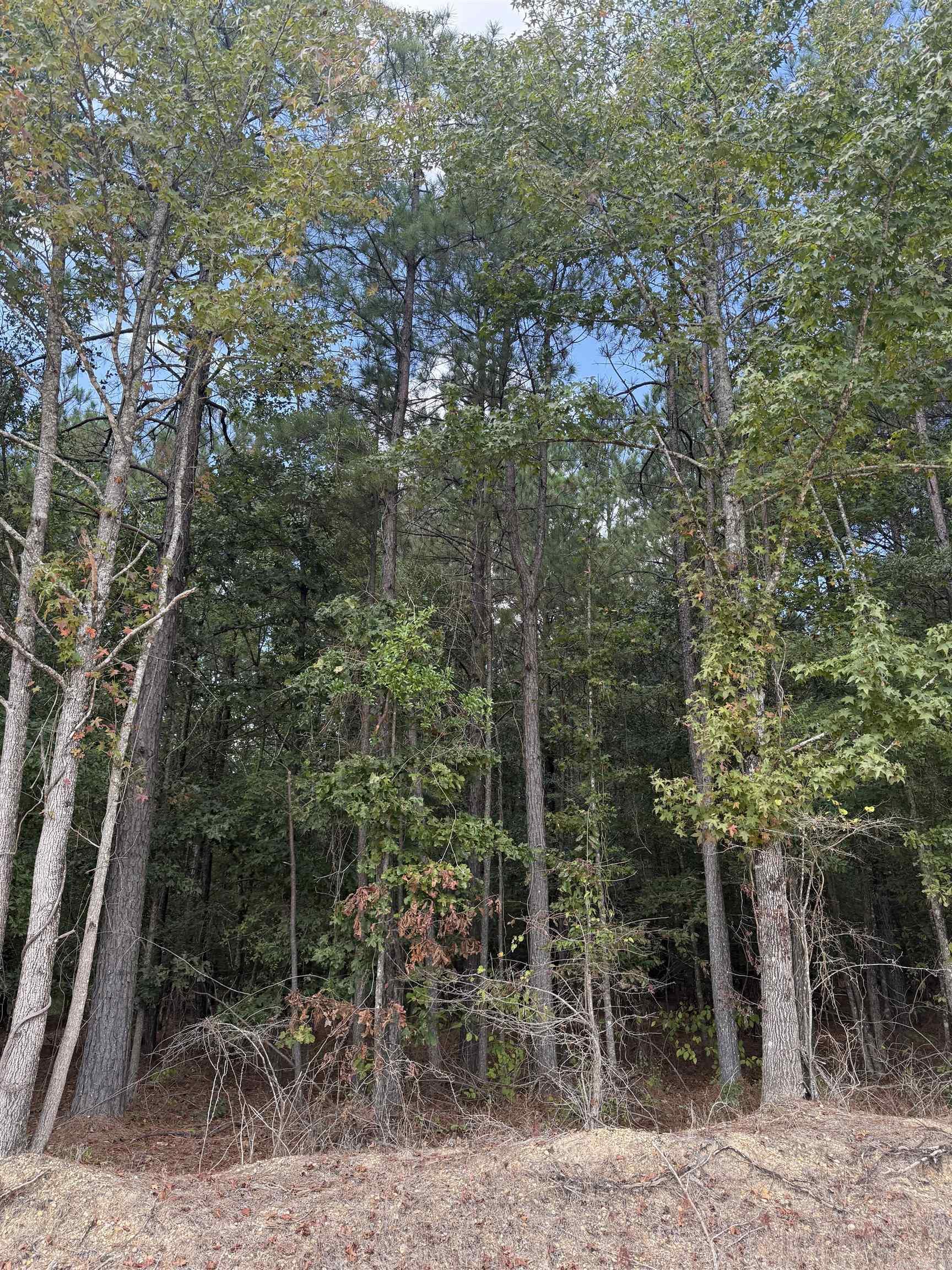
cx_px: 476
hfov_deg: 56.8
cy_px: 635
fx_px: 880
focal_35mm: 24
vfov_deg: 71.6
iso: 100
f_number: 1.78
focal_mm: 6.76
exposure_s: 1/822
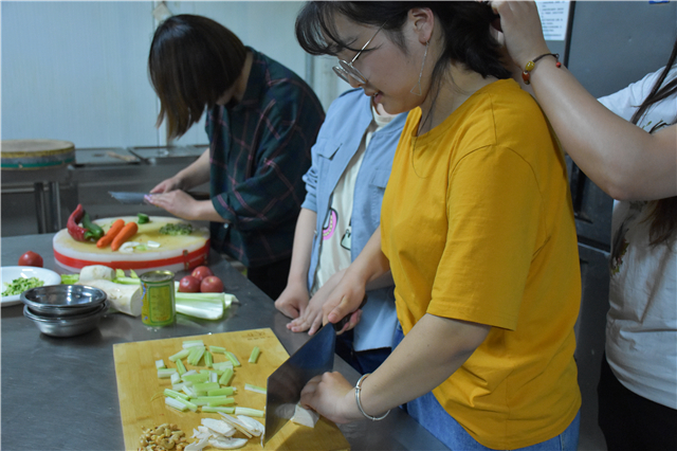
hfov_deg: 49.6
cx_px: 338
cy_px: 226
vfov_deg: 34.2
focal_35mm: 39
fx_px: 733
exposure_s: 1/60
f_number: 3.8
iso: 4000
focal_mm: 26
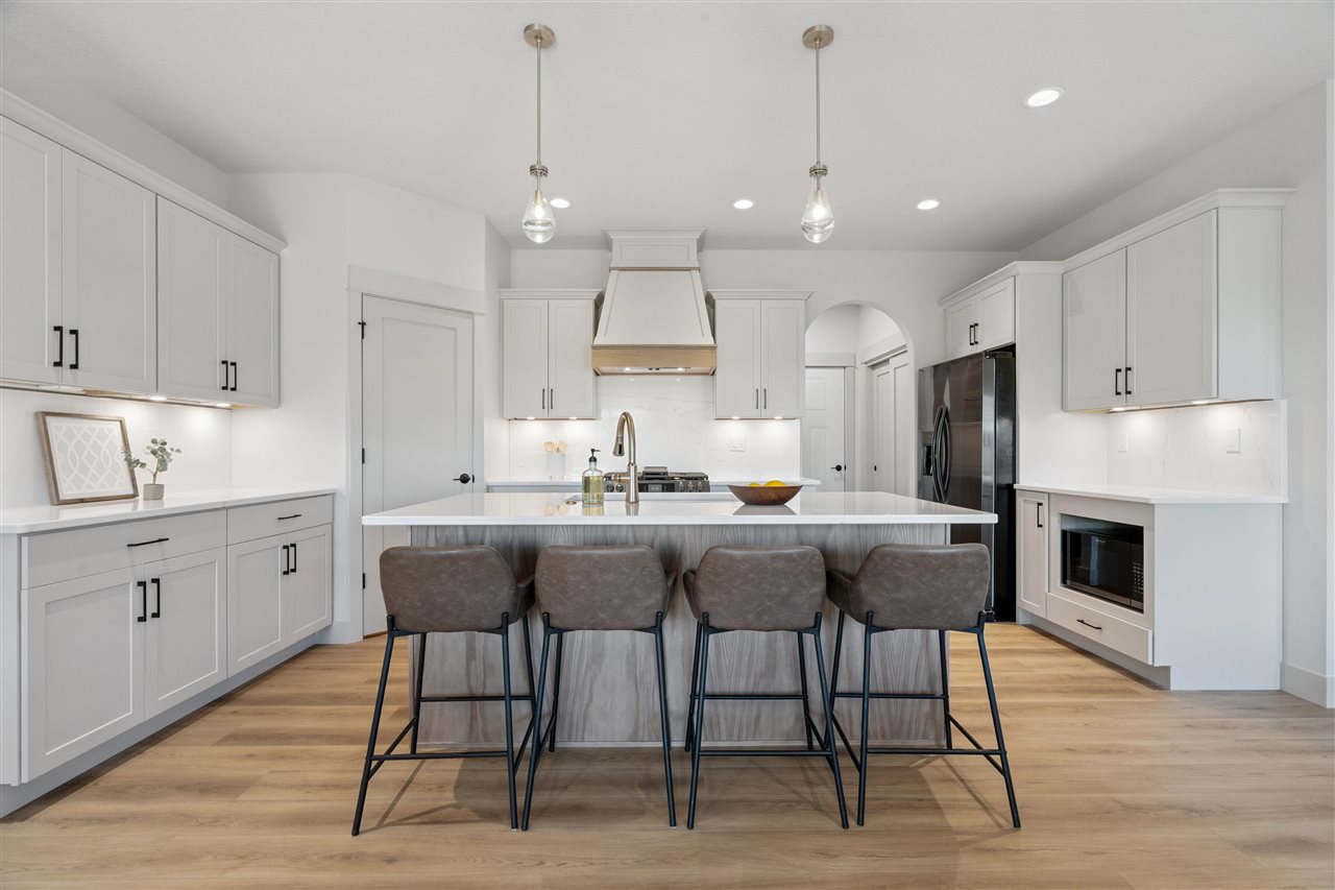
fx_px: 593
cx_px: 668
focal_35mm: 16
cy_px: 445
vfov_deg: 73.7
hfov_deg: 96.7
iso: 400
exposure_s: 1/5
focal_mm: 16
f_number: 10
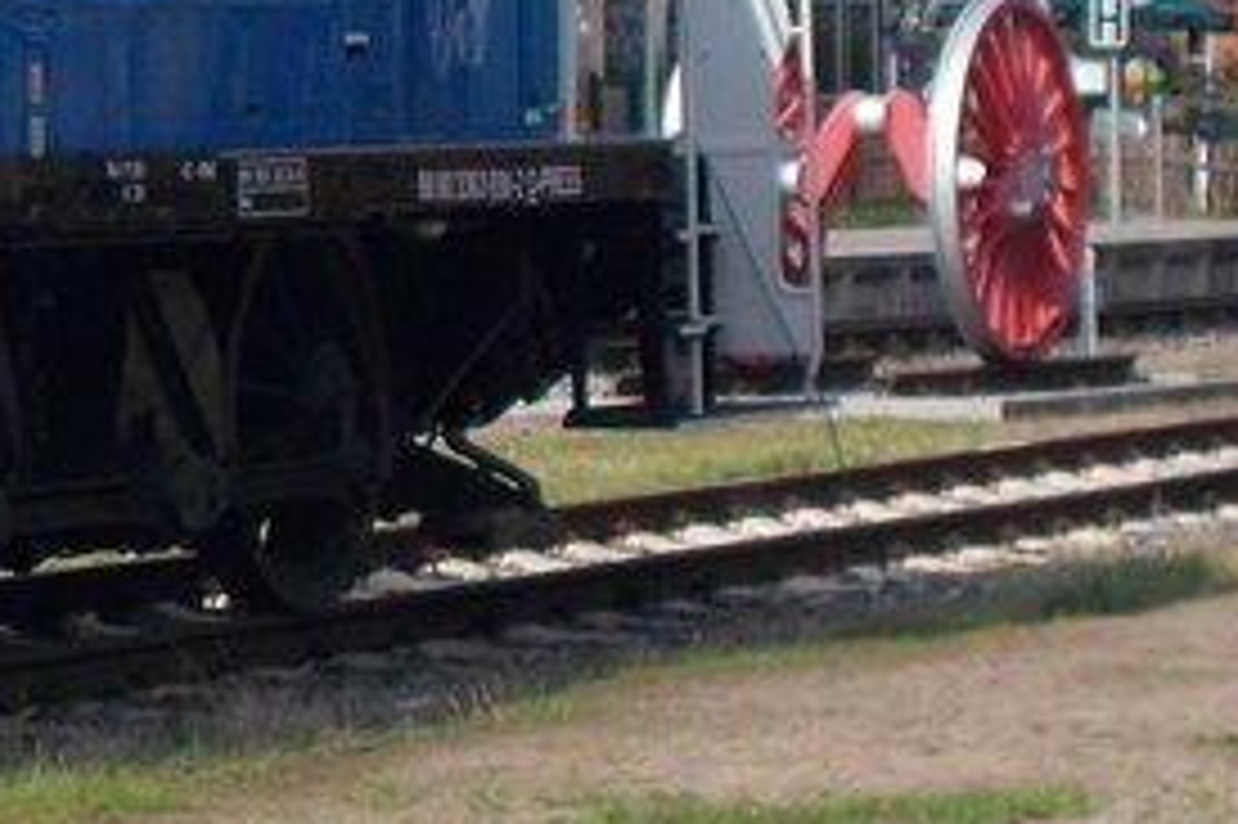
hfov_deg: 8.7
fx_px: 7801
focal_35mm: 227
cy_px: 45
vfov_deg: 6.0
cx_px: -941
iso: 80
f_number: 11.3
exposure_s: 1/100
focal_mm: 9
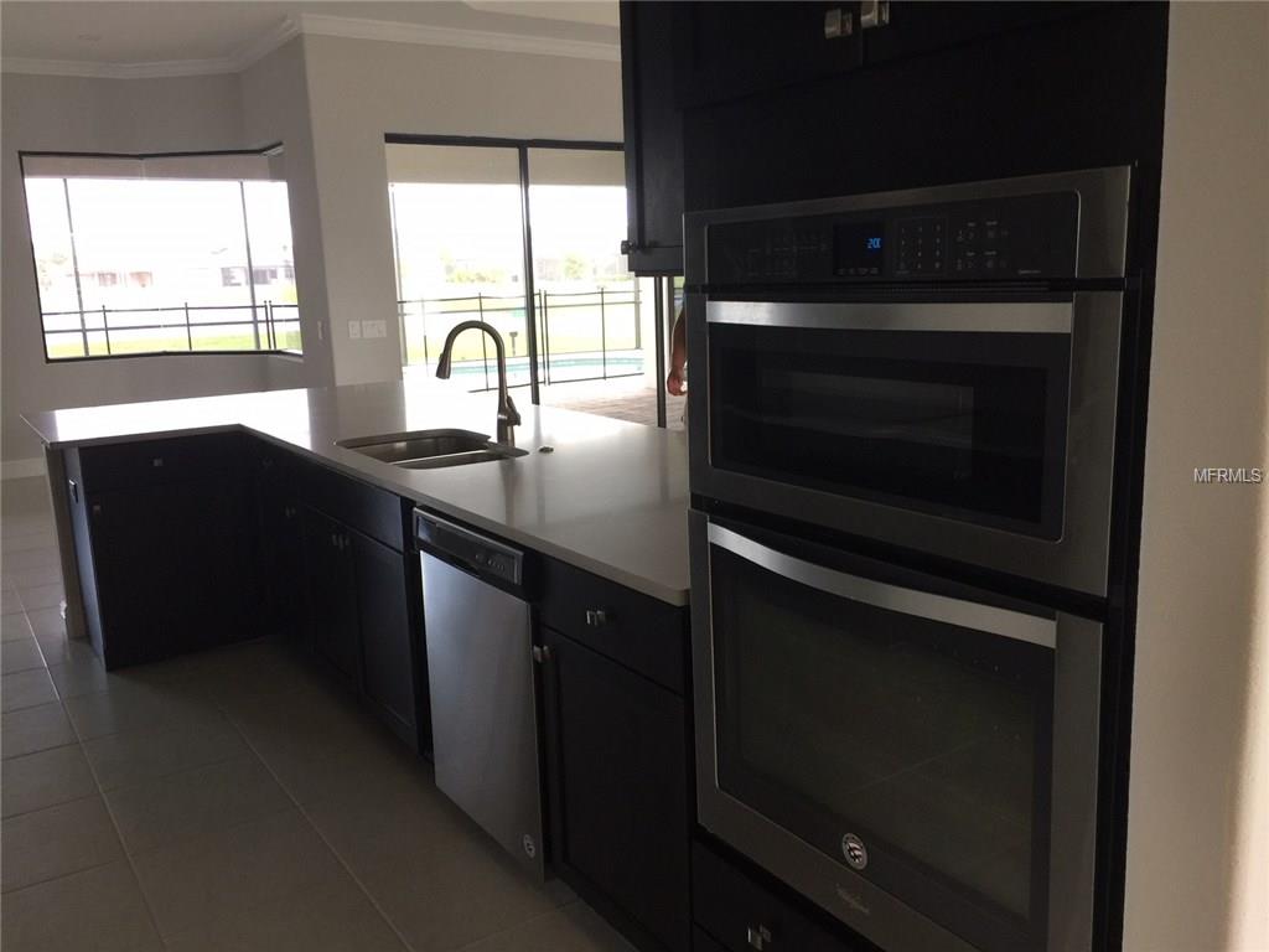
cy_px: 476
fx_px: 1063
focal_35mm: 29
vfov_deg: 48.2
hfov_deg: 61.7
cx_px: 634
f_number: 2.2
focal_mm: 4.15
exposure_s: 1/30
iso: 40
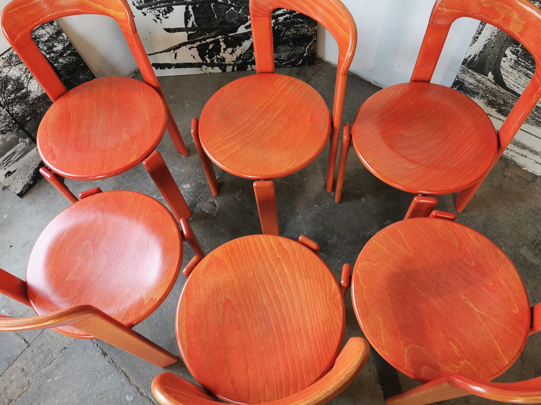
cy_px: 202
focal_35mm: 27
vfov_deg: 51.4
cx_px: 270
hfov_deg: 65.3
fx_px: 422
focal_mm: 5.56
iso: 320
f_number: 1.6
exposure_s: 1/60
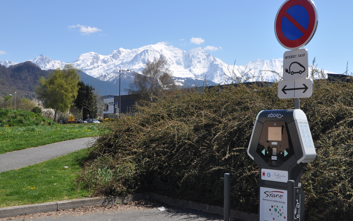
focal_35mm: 47
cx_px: 221
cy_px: 122
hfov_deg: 42.5
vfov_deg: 27.6
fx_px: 450
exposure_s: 1/320
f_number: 9
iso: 200
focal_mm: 21
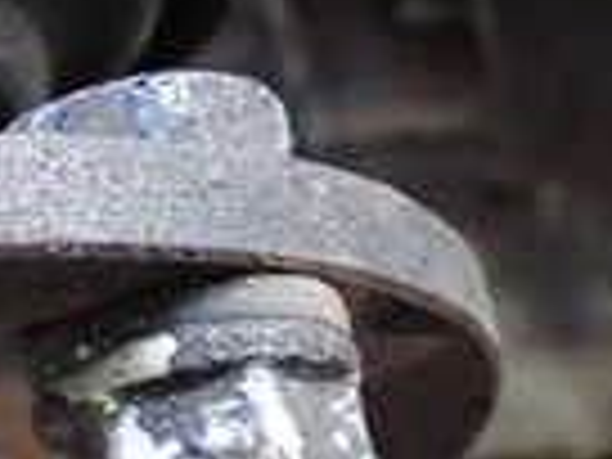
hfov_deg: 8.5
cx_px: -598
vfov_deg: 6.7
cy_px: -32
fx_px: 3907
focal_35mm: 221
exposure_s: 1/30
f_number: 3.2
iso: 800
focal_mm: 9.01
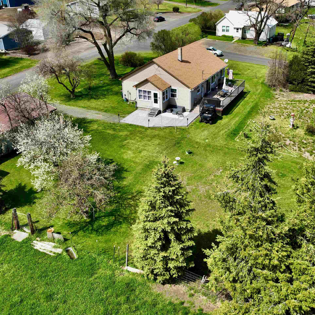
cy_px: 145
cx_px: 181
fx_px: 350
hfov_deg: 48.3
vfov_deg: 48.4
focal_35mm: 34
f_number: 2.8
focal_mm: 12.29
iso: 100
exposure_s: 1/1250
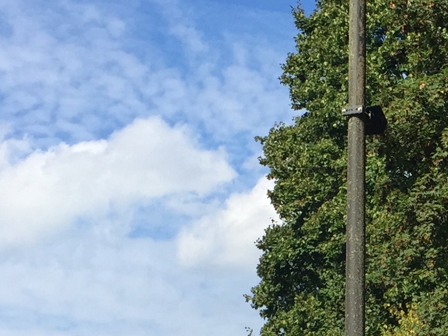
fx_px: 1437
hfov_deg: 16.7
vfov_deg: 13.0
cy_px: 410
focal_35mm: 111
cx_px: 584
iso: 32
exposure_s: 1/1464
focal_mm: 4.15
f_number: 2.2
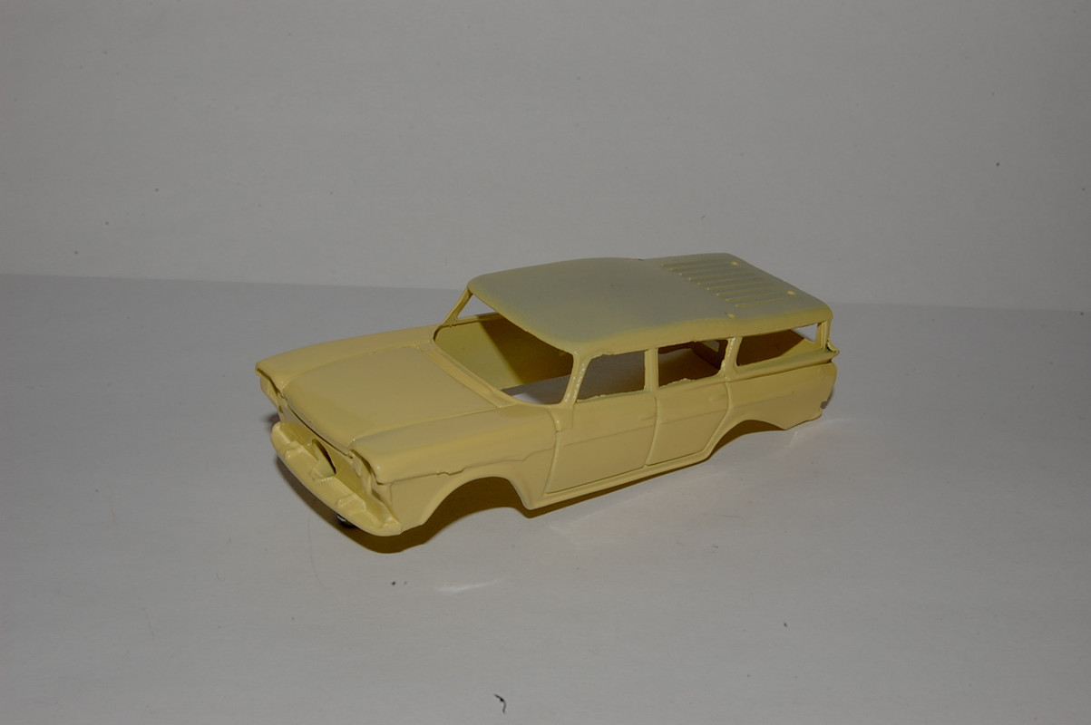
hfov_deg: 41.1
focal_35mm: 48
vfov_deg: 28.0
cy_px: 362
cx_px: 546
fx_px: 1453
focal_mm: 32
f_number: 25
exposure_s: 1/60
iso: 400
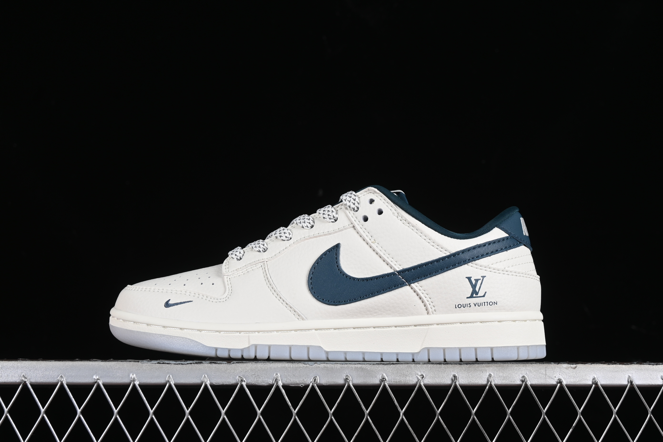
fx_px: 1326
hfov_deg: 28.1
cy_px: 221
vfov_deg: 18.9
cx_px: 332
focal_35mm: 72
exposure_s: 1/80
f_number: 8
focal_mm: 48
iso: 160
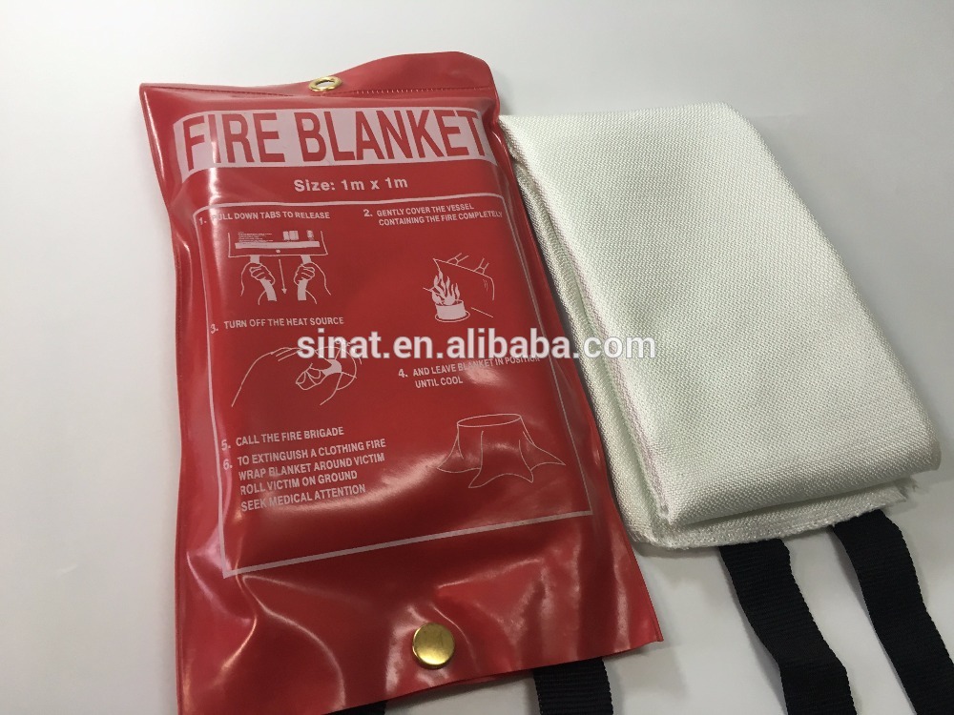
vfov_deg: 48.2
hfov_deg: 61.7
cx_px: 477
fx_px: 799
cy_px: 358
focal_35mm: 29
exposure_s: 1/33
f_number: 2.2
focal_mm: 4.15
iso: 64
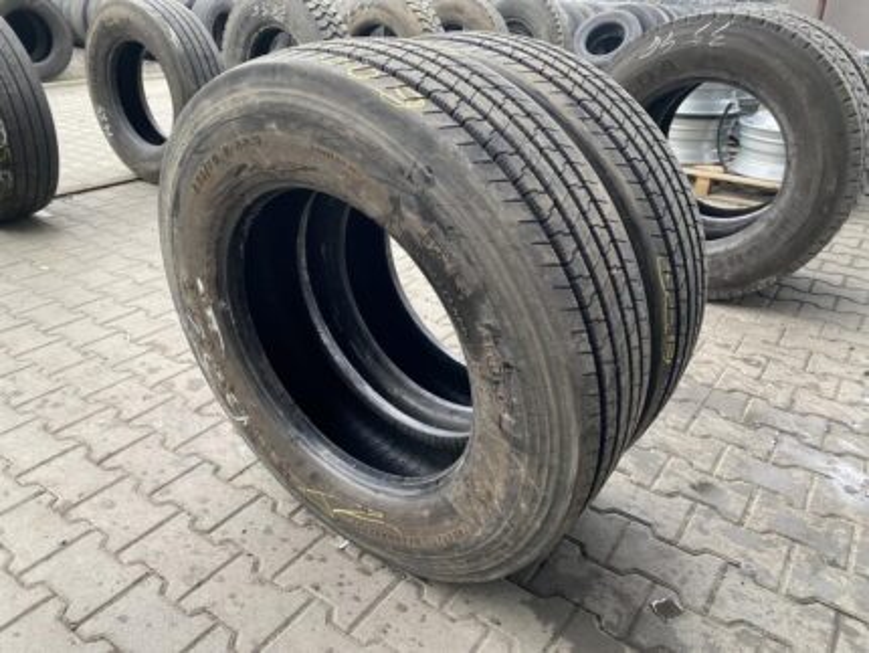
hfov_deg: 67.3
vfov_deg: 53.1
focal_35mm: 26
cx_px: 434
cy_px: 326
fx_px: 653
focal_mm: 4.25
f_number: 1.8
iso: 80
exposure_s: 1/121
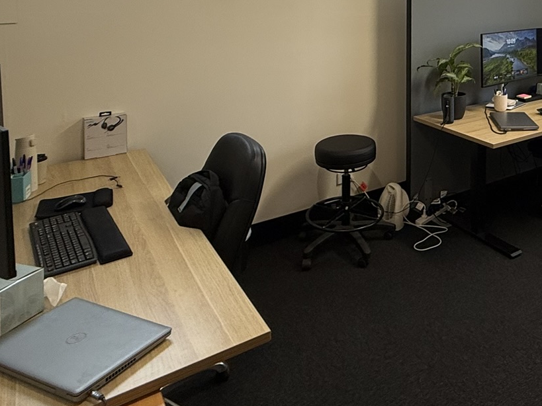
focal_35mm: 35
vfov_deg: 36.4
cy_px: -5
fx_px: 548
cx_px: 465
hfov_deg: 48.3
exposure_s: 1/100
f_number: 2.2
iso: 100
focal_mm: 2.22
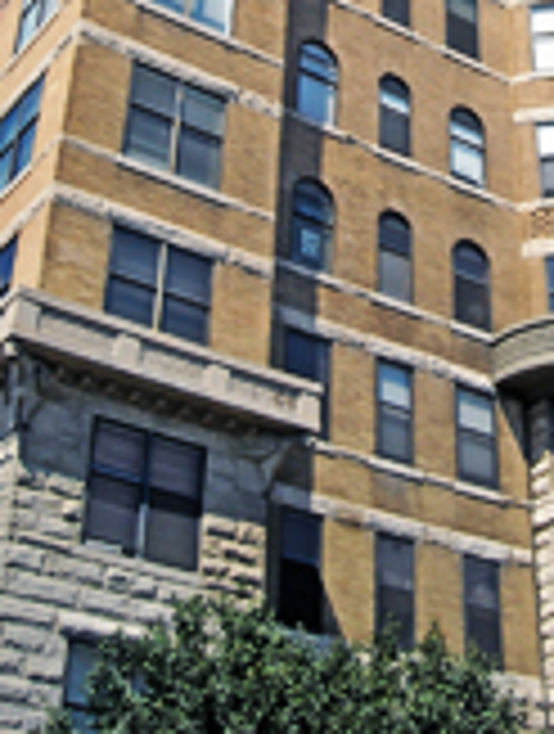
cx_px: 489
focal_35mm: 75
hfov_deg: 19.4
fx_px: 1594
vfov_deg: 24.6
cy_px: -23
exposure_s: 1/284
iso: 64
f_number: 5.6
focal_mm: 5.7
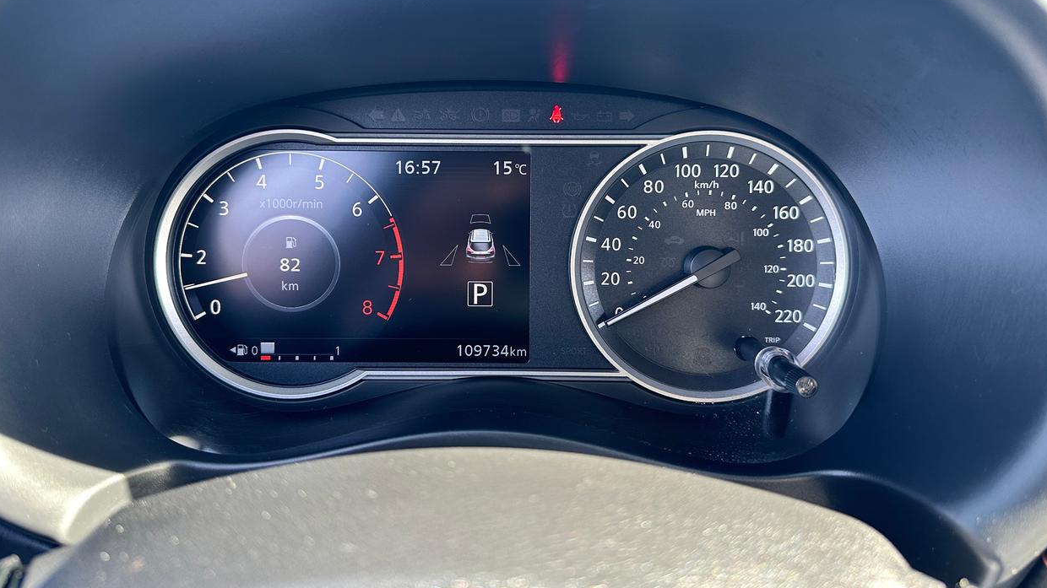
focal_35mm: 27
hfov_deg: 69.9
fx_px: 749
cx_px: 510
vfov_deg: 42.7
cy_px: 244
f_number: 1.78
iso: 125
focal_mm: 6.86
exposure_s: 1/105
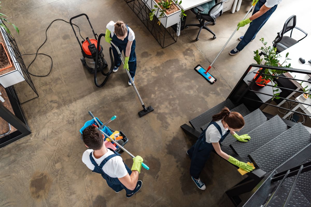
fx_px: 259
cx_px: 156
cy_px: 104
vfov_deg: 43.6
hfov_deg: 61.9
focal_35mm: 30
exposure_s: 1/200
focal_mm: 30
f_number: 3.5
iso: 160
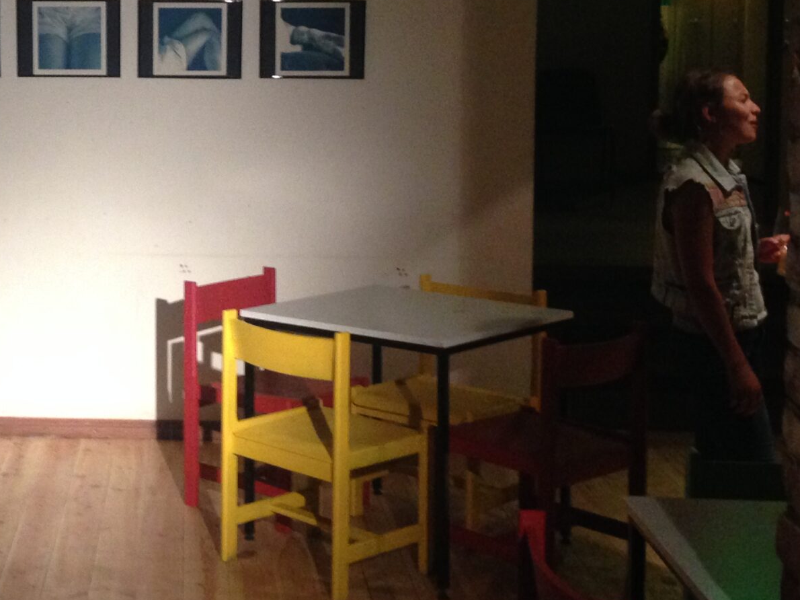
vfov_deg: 20.4
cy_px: 87
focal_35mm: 71
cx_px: 98
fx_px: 1641
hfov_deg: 26.6
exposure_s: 1/20
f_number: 2.4
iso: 320
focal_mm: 4.12
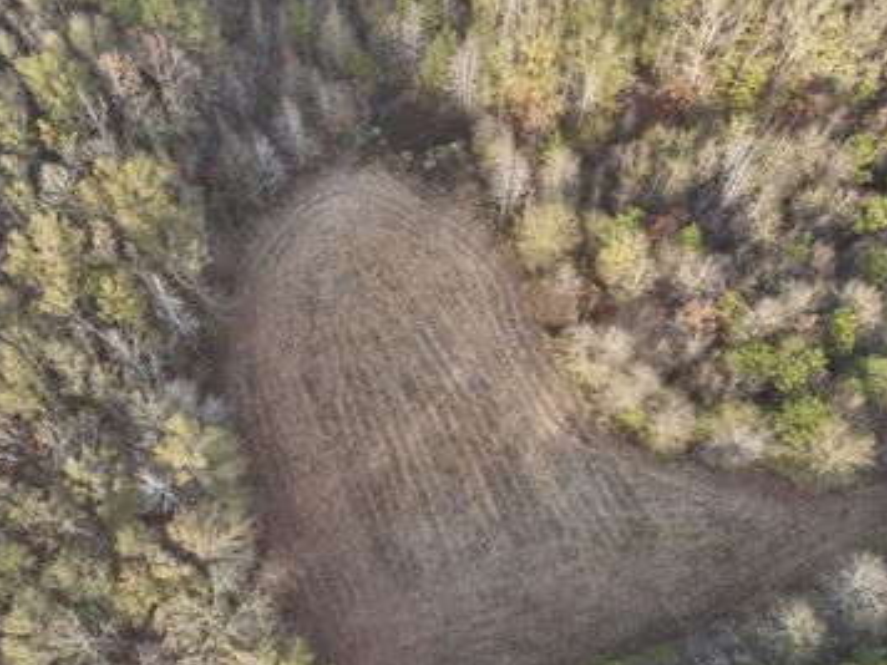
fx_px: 743
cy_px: 357
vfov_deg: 48.2
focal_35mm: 29
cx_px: 434
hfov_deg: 61.7
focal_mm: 4.4
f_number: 2.8
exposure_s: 1/125
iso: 100
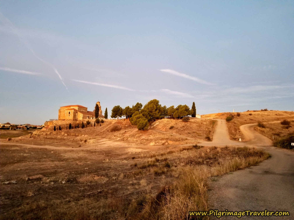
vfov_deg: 53.1
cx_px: 147
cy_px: 110
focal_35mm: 26
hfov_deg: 67.3
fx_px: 221
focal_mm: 4.3
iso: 250
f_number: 1.7
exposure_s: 1/10
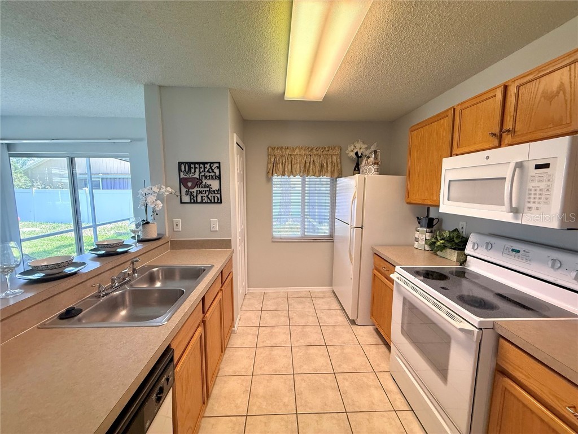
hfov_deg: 102.1
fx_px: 234
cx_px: 289
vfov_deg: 85.7
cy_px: 217
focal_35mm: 14
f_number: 2.2
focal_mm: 2.22
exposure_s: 1/120
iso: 250
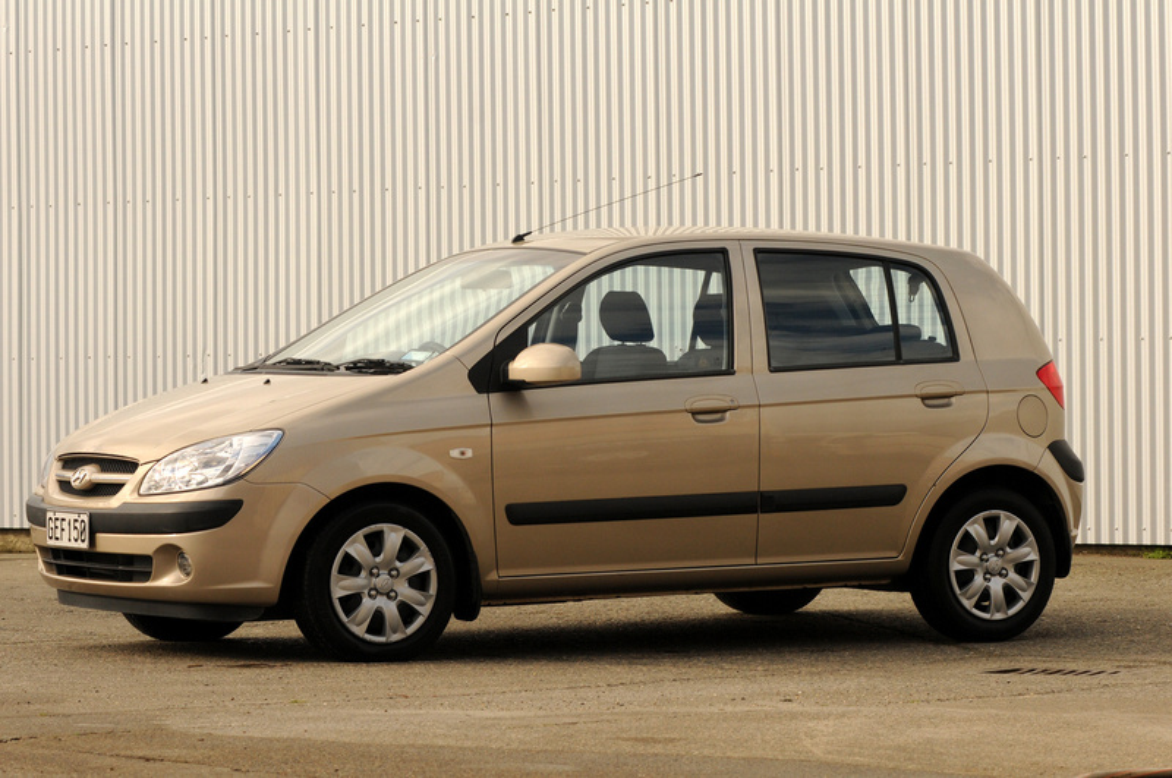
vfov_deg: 11.4
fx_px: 3901
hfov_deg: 17.1
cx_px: 586
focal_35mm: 120
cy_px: 389
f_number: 10
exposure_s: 1/640
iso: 400
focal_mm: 80
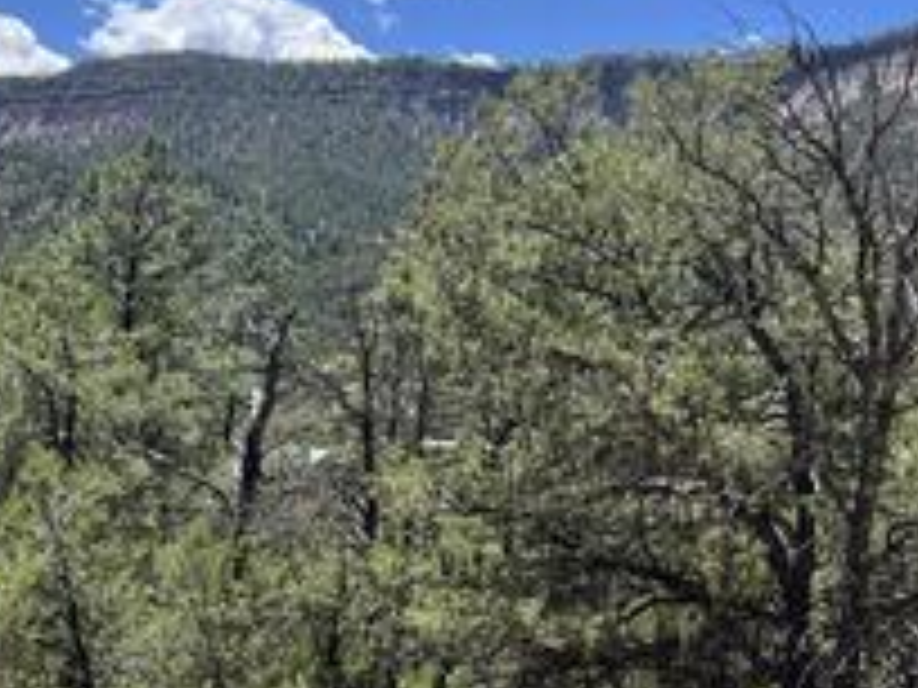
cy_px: 540
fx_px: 1352
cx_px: 256
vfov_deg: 28.0
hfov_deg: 36.8
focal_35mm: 51
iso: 50
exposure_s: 1/2632
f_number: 1.5
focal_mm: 5.7
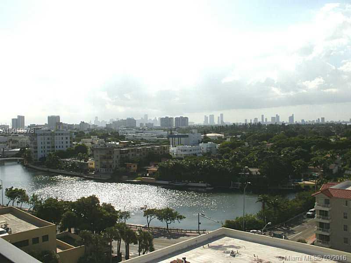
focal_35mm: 36
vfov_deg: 39.7
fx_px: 365
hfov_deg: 51.4
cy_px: 132
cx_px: 176
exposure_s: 1/1600
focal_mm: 6.3
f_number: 5.6
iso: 100
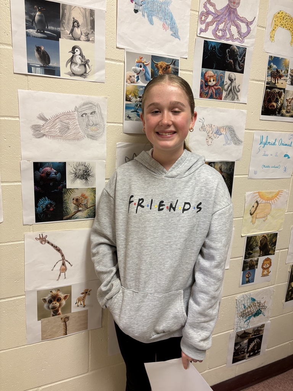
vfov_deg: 67.3
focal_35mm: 26
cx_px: 146
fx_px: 293
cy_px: 196
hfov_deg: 53.1
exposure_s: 1/60
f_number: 1.6
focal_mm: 5.96
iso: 160
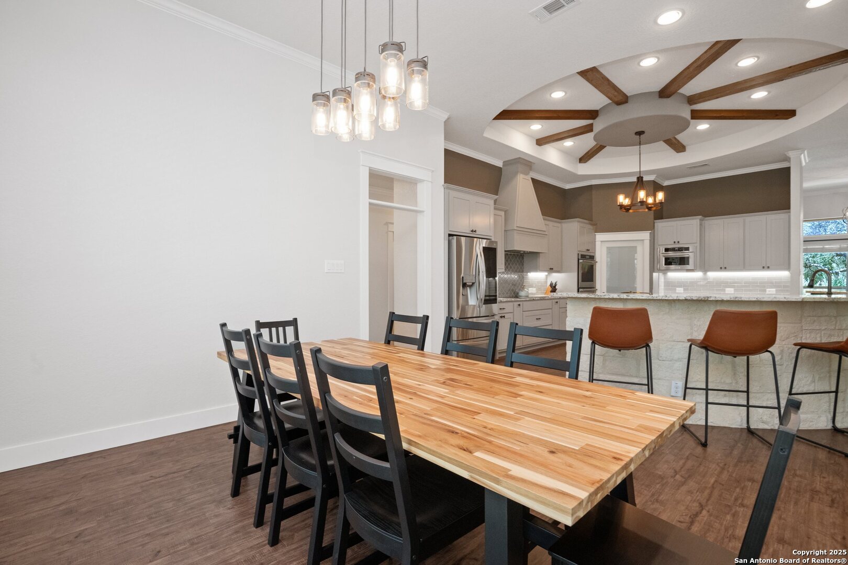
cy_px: 282
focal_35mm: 16
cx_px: 424
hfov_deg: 96.7
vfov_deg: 73.7
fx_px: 377
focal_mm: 16
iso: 4000
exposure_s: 1/30
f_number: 9
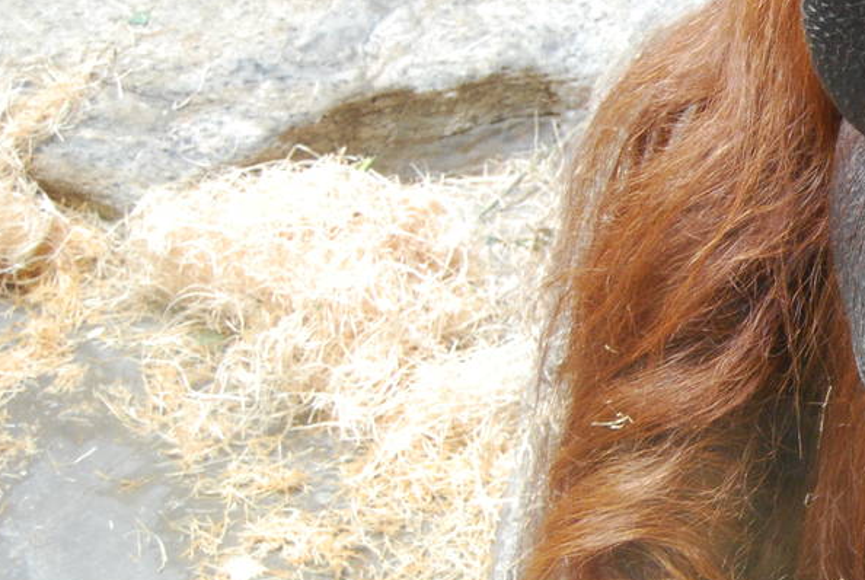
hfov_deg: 18.3
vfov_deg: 13.1
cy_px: 333
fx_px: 2527
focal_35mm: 105
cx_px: 1085
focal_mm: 26
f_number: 4.2
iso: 640
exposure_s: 1/30
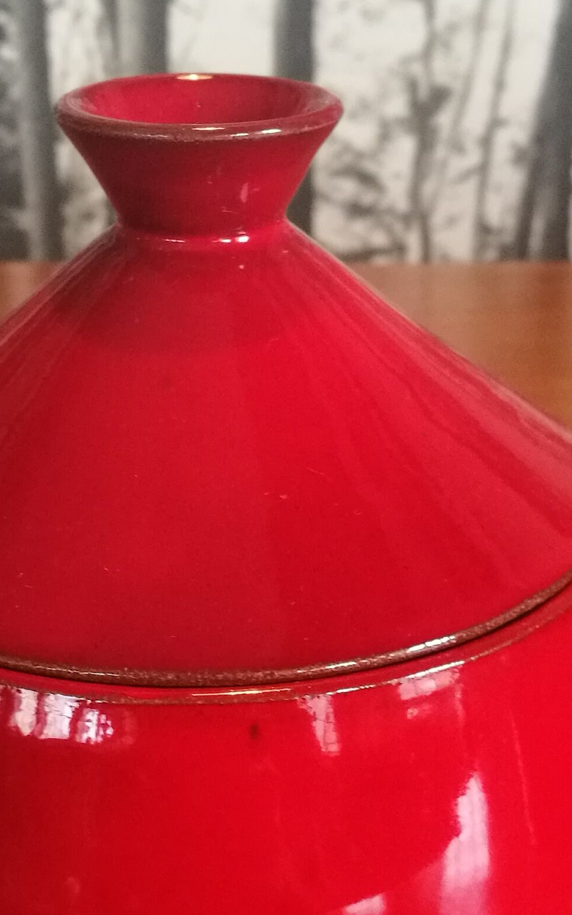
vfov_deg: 34.0
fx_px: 1497
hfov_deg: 21.6
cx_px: 247
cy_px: 446
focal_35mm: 60
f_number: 2.2
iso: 320
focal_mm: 4.5
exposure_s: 1/25
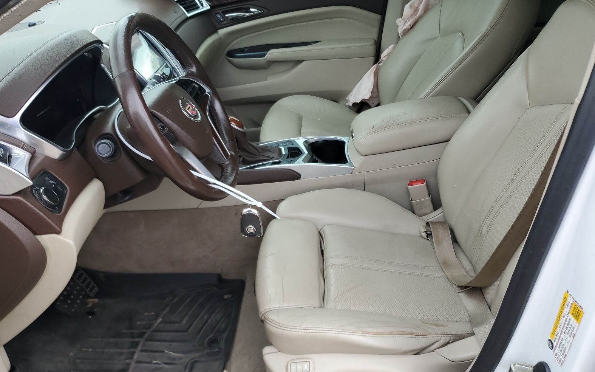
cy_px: 192
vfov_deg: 44.5
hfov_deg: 66.5
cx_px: 294
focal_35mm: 28
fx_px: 454
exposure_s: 1/217
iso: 50
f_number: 1.5
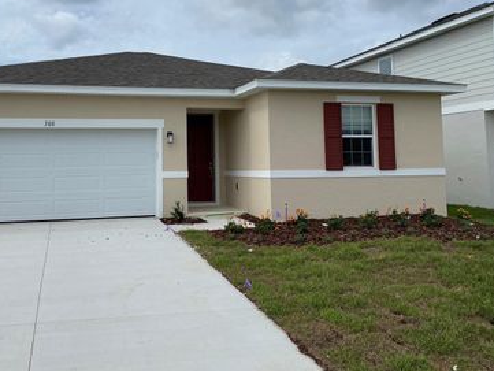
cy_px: 125
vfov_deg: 39.2
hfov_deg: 51.0
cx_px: 200
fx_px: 514
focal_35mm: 36
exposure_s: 1/5495
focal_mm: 4.25
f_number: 1.8
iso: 32
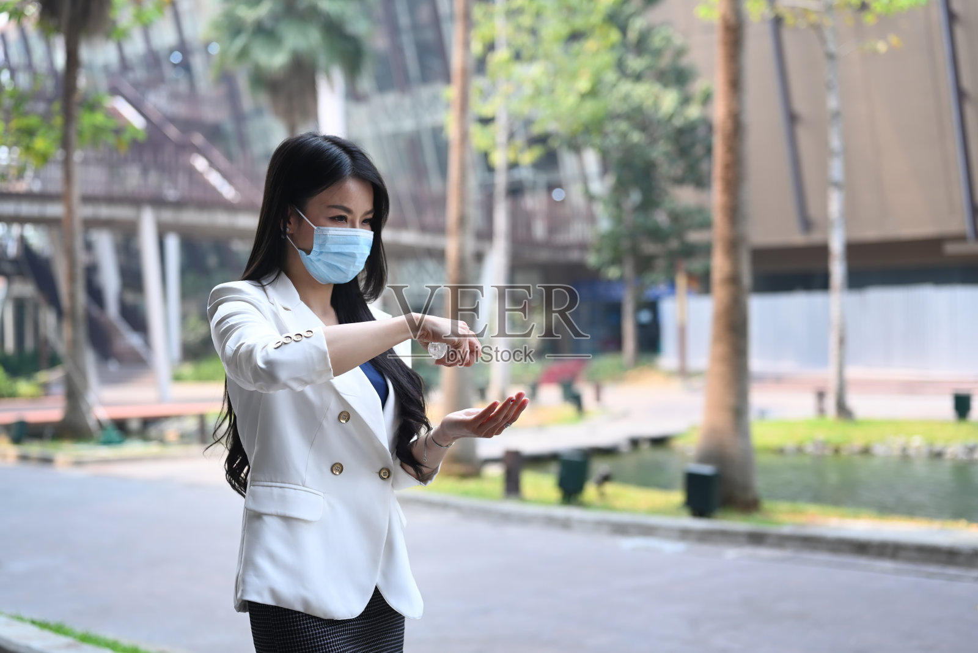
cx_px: 489
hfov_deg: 39.6
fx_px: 1358
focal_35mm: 50
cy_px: 326
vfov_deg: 27.0
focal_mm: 50
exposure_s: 1/1250
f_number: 2.5
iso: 320
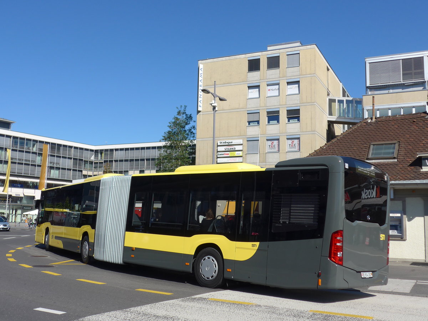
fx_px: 482
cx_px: 214
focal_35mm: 39
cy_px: 160
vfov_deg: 36.8
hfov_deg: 47.9
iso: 80
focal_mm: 8
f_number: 2.8
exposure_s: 1/2000
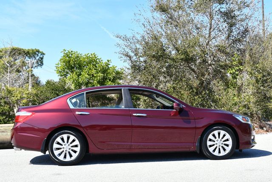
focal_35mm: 48
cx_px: 136
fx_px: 363
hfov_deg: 41.1
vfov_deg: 28.1
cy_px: 91
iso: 200
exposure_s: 1/250
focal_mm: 24
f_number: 8
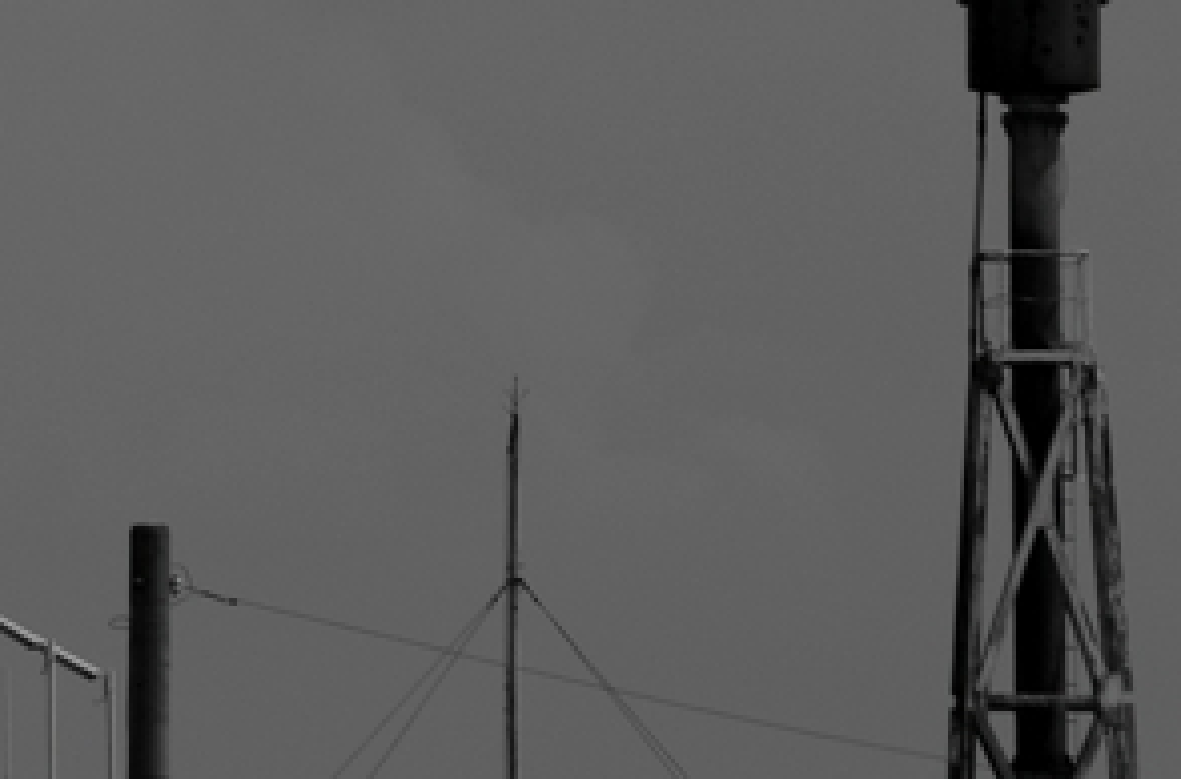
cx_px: -872
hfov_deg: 2.3
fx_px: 29071
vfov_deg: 1.5
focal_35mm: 889
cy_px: -84
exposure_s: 1/800
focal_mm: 170
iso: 100
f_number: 8
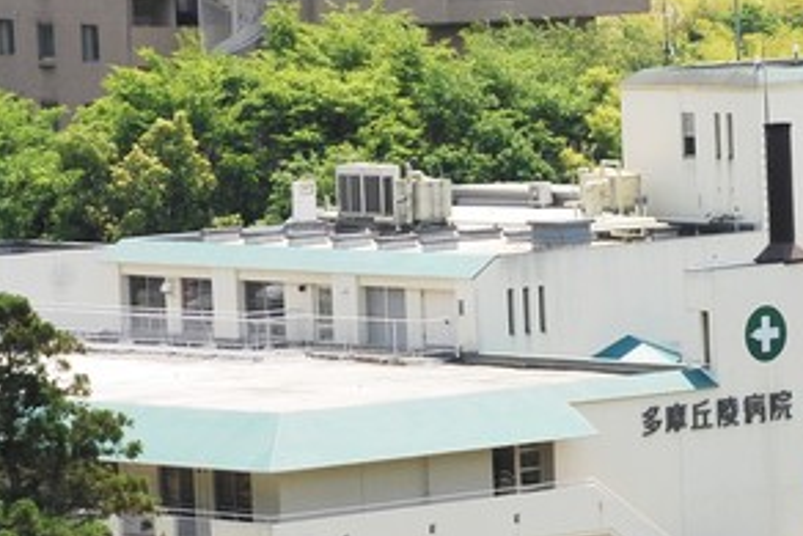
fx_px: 6427
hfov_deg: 7.1
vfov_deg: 4.8
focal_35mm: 288
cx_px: 610
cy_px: 306
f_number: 10
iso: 200
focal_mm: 70
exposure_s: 1/200
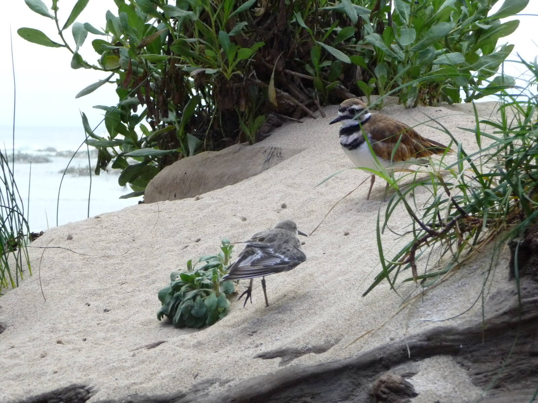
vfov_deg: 12.5
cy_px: 202
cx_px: 269
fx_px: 1849
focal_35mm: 119
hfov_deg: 16.6
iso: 400
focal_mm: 20.3
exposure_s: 1/400
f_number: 4.7
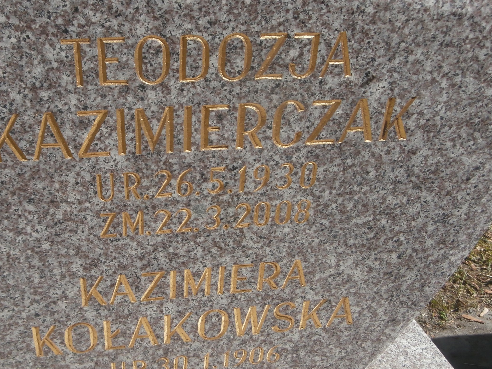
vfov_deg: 40.7
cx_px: 158
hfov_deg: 51.5
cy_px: 200
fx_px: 497
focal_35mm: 35
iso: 100
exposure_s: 1/1000
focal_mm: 4.2
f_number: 3
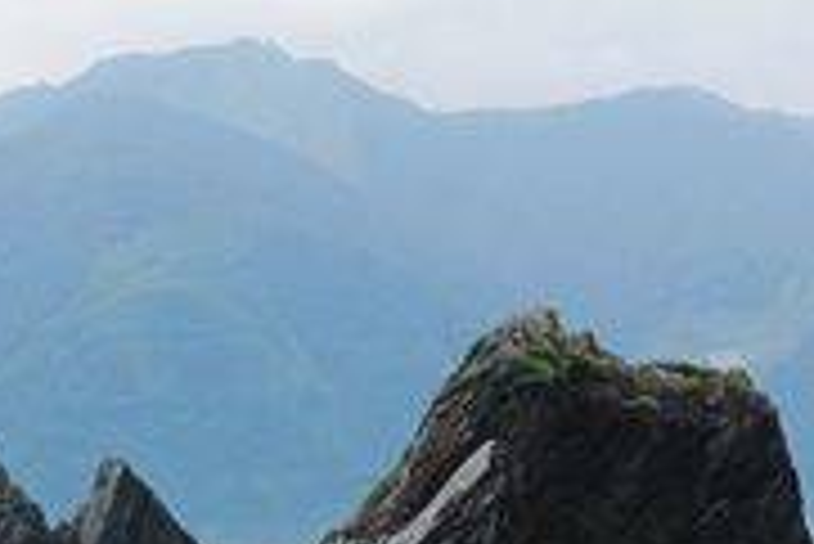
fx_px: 2761
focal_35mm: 122
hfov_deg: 16.1
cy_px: 825
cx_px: -148
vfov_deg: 10.8
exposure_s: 1/640
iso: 125
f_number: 4
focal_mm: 12.64
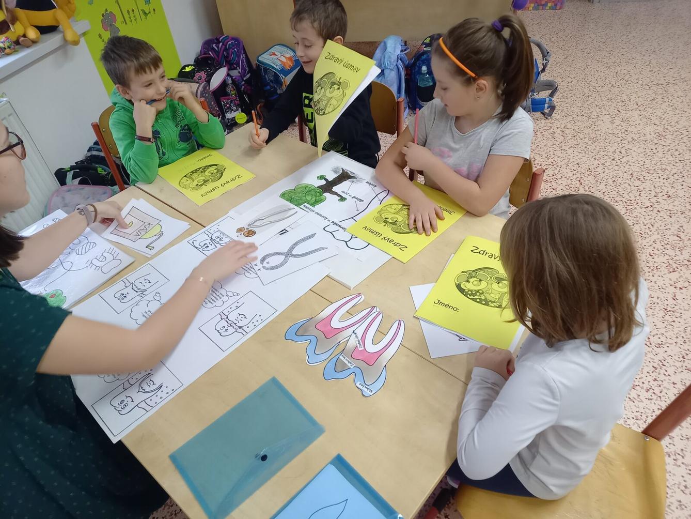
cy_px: 260
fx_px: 499
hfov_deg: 69.4
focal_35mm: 25
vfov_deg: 54.9
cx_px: 346
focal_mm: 4.65
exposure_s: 1/50
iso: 400
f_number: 1.8
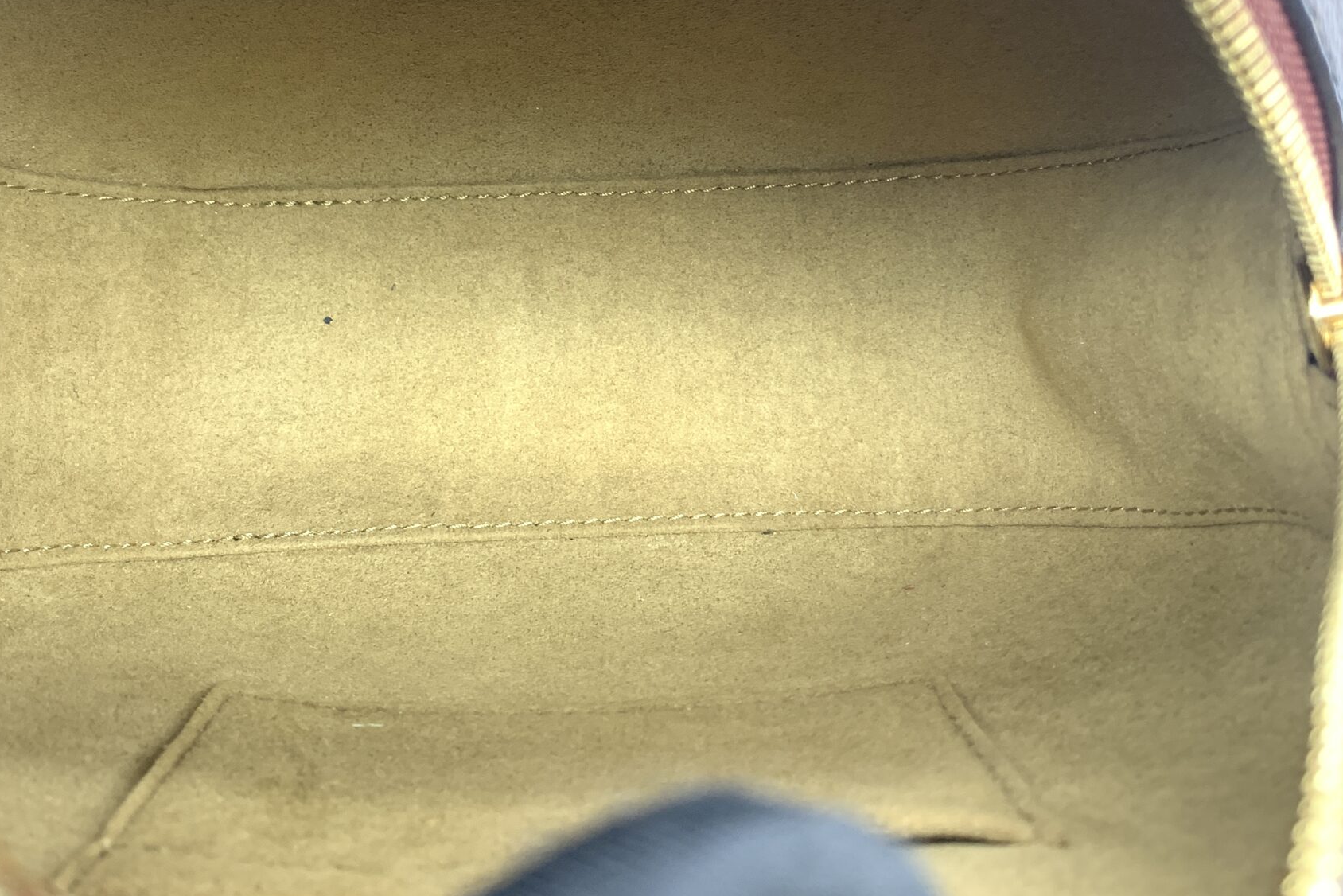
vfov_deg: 31.6
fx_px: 1530
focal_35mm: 41
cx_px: 603
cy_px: 146
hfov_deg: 47.3
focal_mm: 4.25
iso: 125
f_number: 1.8
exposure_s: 1/50
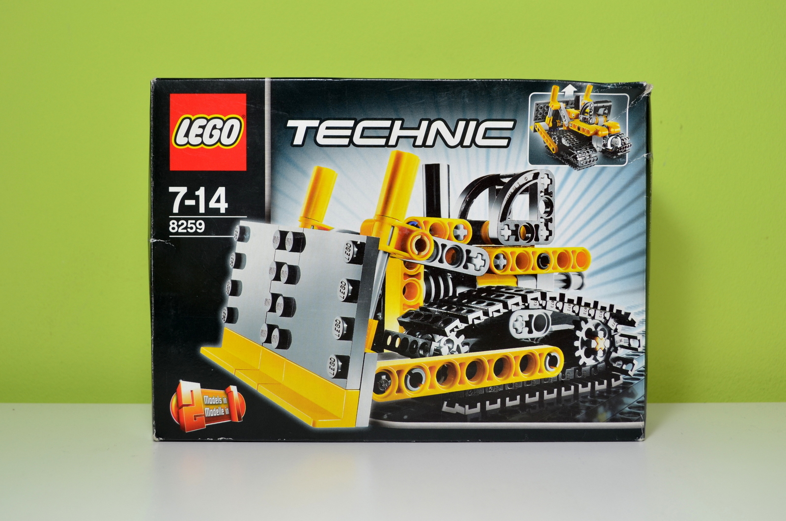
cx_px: 393
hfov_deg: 53.2
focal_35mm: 36
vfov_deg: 36.7
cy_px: 260
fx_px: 784
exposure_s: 1/15
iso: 125
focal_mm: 24
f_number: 5
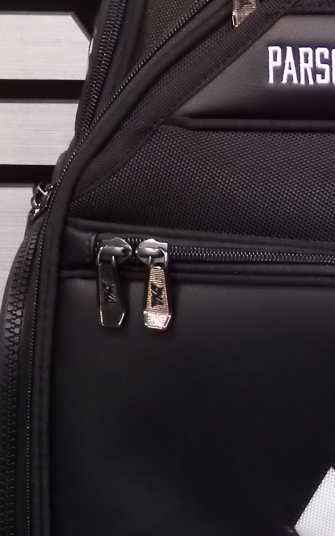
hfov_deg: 9.8
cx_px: 430
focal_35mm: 132
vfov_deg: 15.6
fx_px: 1928
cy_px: 490
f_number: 4
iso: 1250
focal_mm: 8.9
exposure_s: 1/50
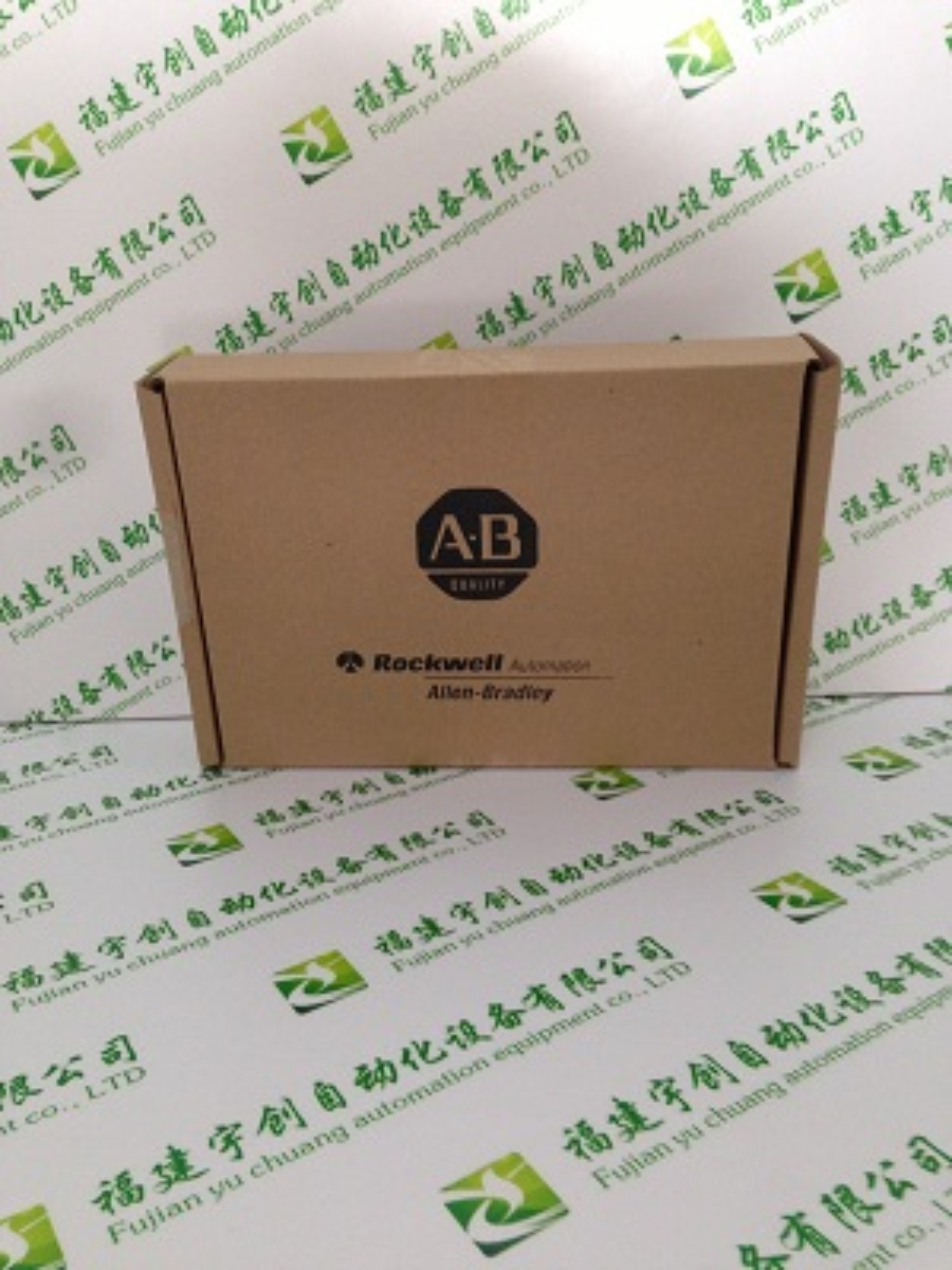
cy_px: 635
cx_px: 476
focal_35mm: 33
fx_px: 1210
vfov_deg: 55.4
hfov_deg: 42.9
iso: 200
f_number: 2.4
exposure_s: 1/20
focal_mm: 4.13
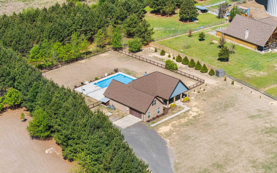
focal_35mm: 75
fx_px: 566
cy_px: 83
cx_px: 139
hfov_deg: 27.5
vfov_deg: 17.4
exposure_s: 1/80
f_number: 2.8
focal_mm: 19.35
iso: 100
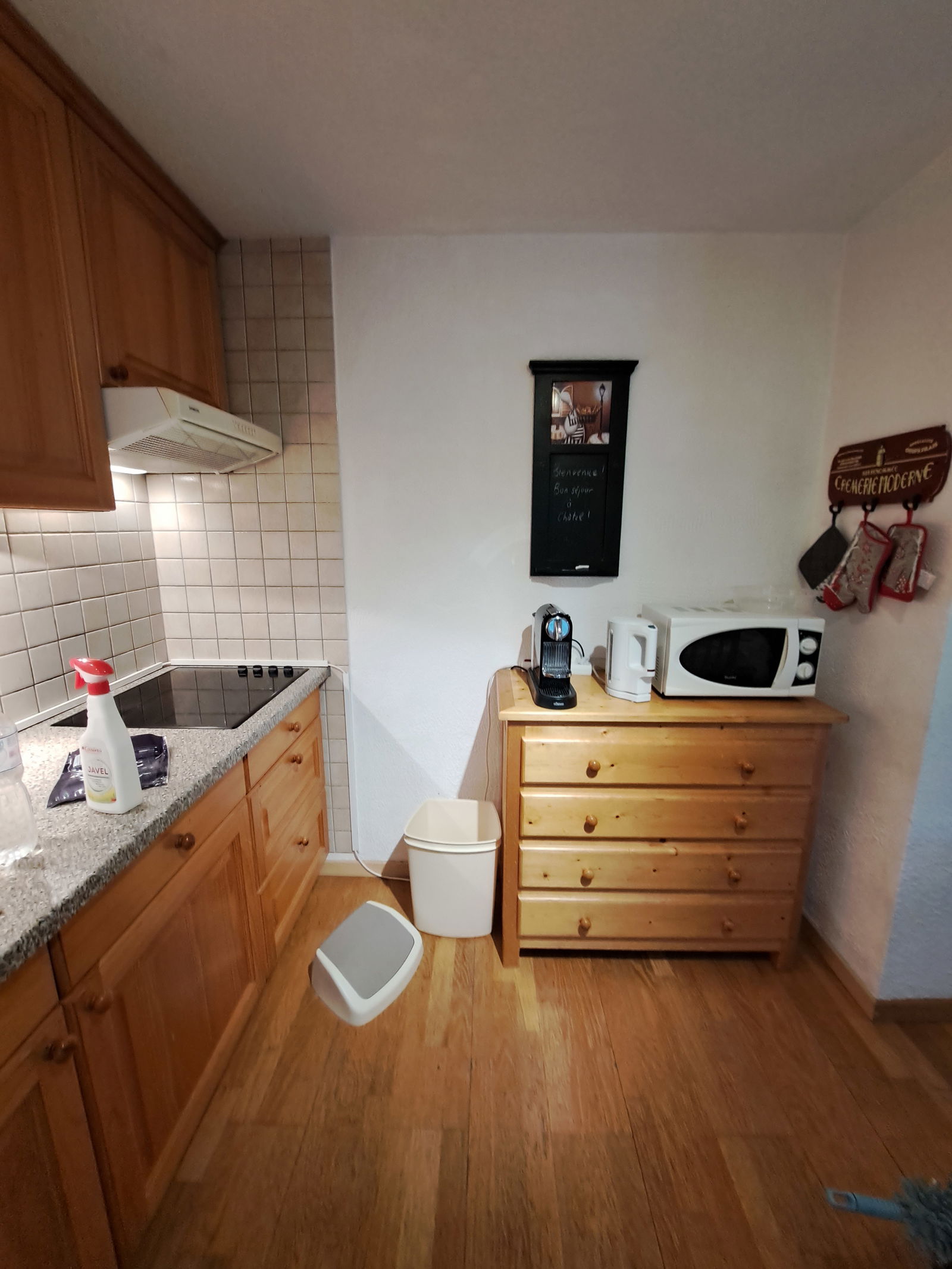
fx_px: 477
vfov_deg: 106.2
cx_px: 476
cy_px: 634
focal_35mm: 13
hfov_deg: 89.9
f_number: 2.2
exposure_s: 1/25
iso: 200
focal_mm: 1.74
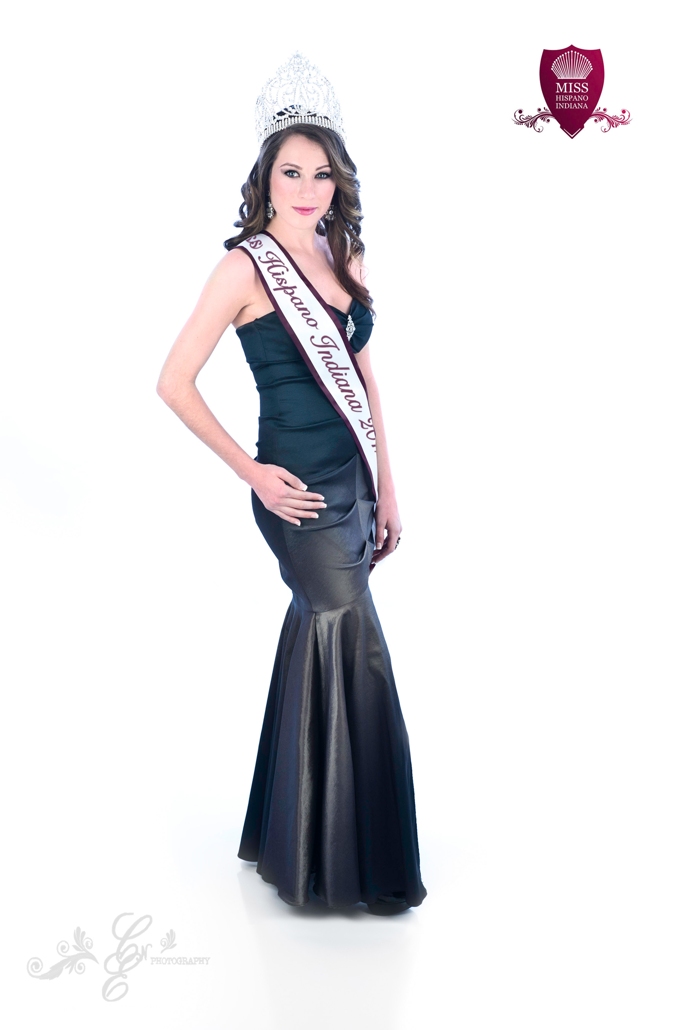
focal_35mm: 48
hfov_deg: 28.1
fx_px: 1372
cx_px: 343
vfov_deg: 41.1
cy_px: 515
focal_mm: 32
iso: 200
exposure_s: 1/125
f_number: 5.6
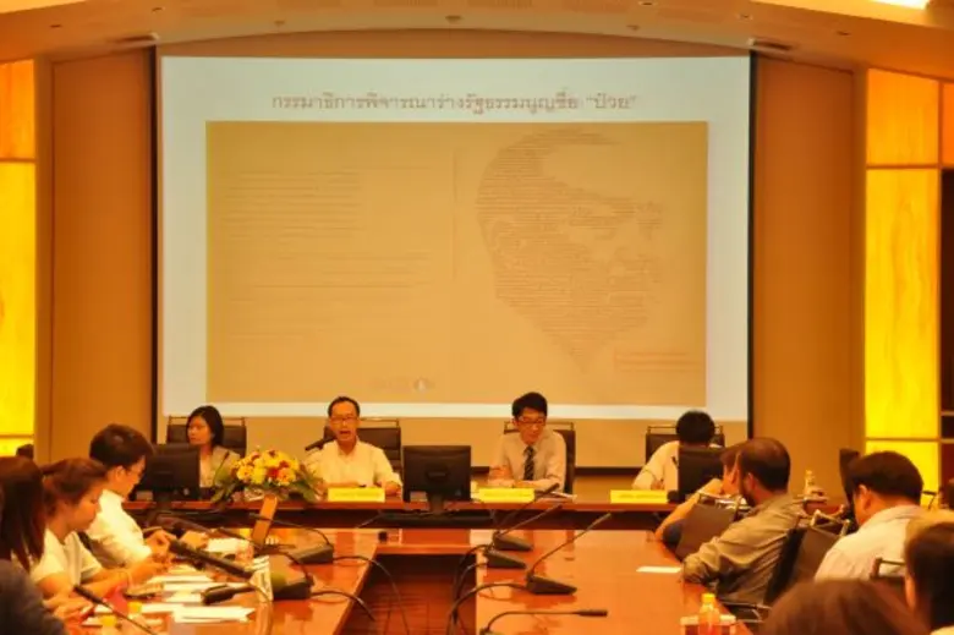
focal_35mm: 78
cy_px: 318
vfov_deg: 17.5
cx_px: 477
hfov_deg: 26.0
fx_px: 2066
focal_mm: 52
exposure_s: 1/25
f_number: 5
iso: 500
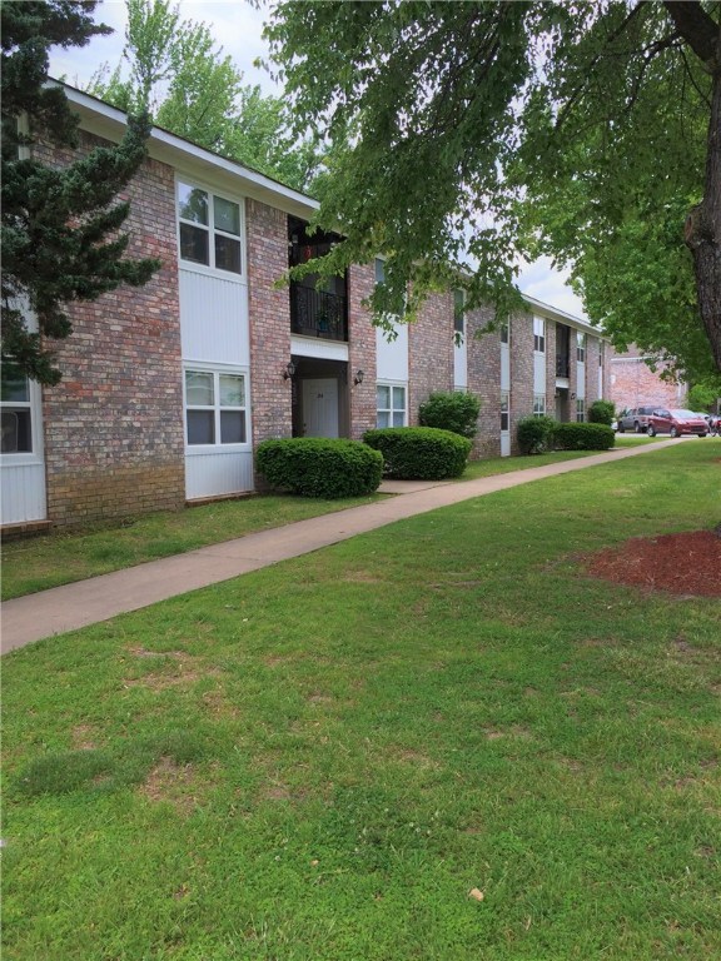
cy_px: 480
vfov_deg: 61.7
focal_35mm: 29
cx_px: 360
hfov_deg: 48.2
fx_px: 805
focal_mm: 4.15
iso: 32
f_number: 2.2
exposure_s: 1/774
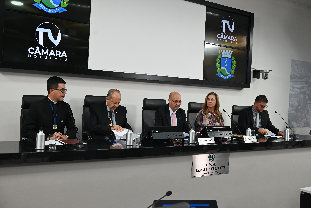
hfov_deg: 49.5
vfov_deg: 34.2
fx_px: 337
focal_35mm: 39
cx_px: 156
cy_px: 104
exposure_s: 1/125
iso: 900
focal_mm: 39
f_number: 5
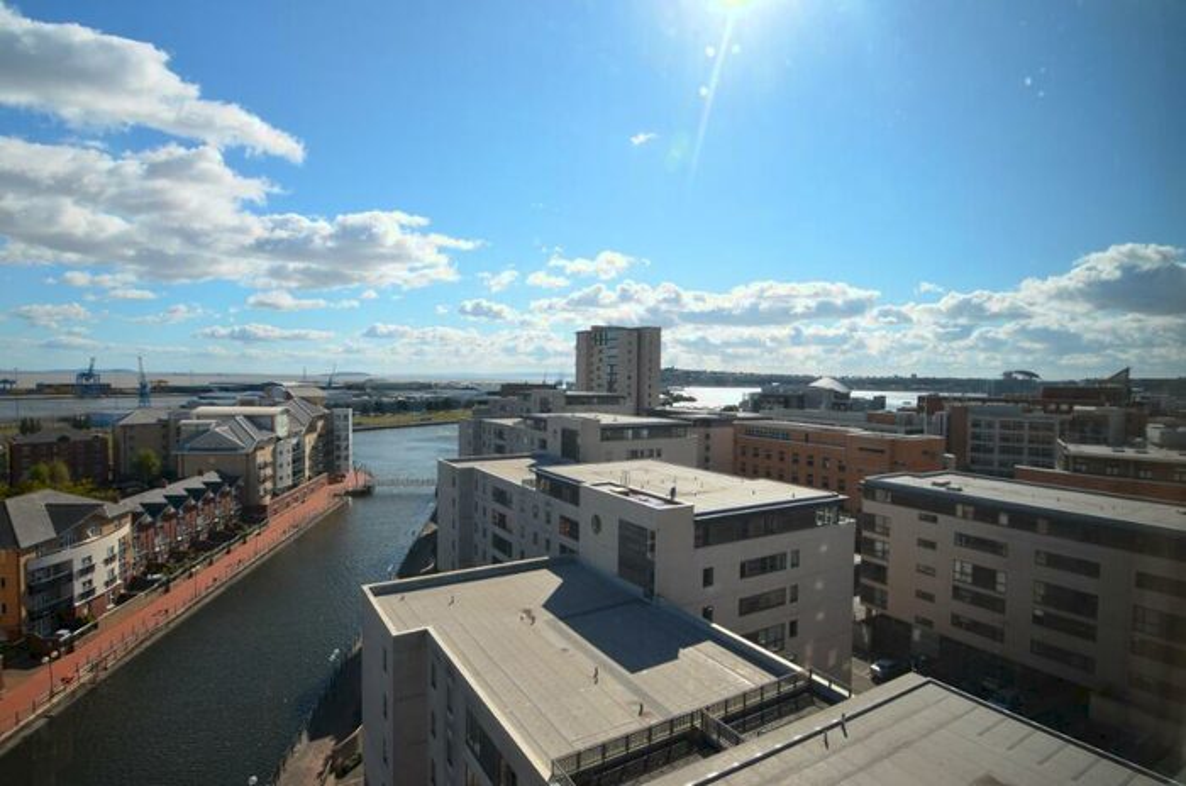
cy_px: 393
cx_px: 593
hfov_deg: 92.5
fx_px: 567
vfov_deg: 69.4
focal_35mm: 17
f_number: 8
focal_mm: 11.5
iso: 100
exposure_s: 1/250
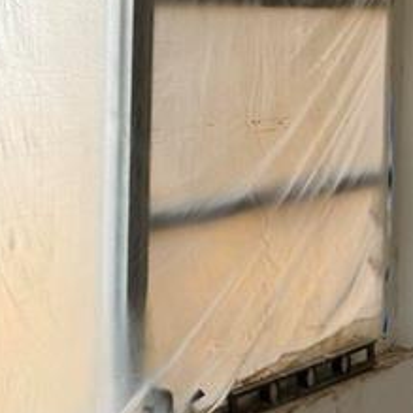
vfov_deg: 14.9
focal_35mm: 116
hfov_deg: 14.1
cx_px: -204
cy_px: 322
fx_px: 1566
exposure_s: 1/121
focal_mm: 6.76
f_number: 1.78
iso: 80
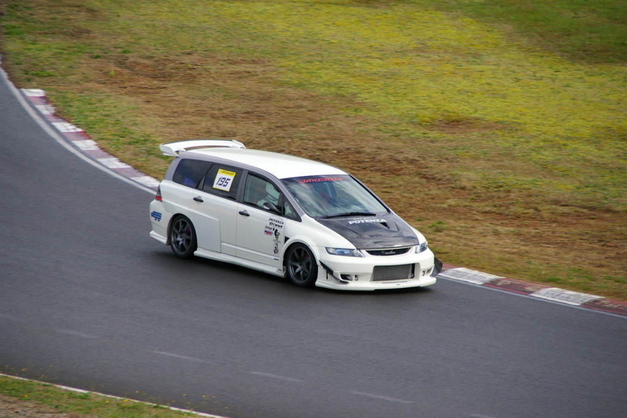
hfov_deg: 7.6
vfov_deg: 5.1
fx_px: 4701
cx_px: 314
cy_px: 209
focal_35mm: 270
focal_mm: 180
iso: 200
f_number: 8
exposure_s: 1/350
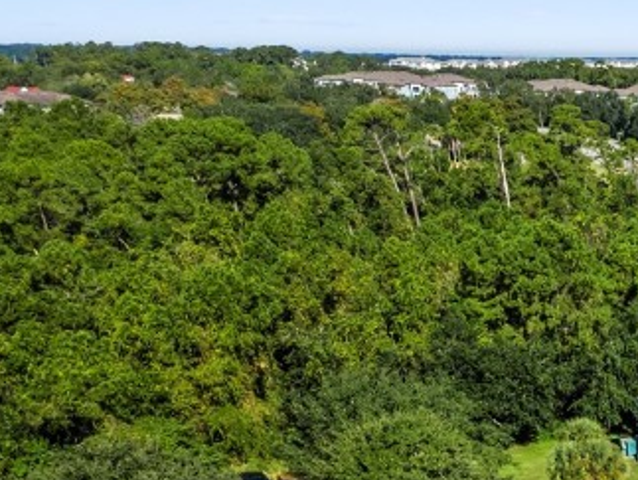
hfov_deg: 21.5
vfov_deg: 18.0
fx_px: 1402
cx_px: 956
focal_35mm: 76
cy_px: 642
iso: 100
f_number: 2.8
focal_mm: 4.5
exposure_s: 1/500
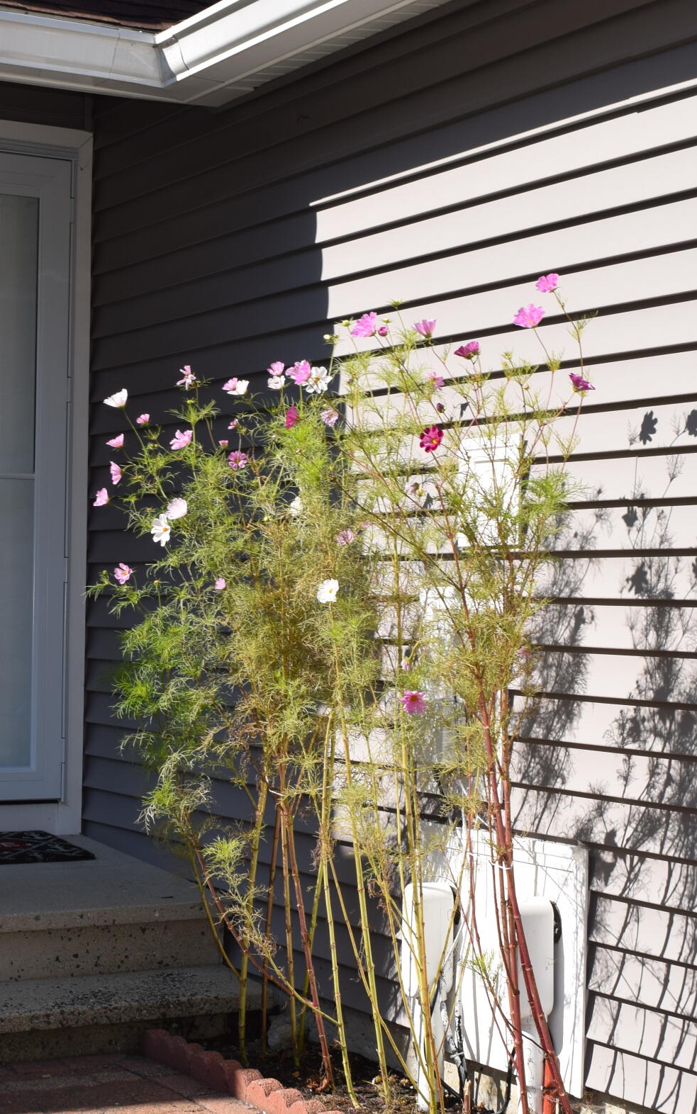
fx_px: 2127
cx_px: 361
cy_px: 607
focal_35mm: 70
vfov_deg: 29.4
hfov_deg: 18.6
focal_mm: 24
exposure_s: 1/200
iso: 100
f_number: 10
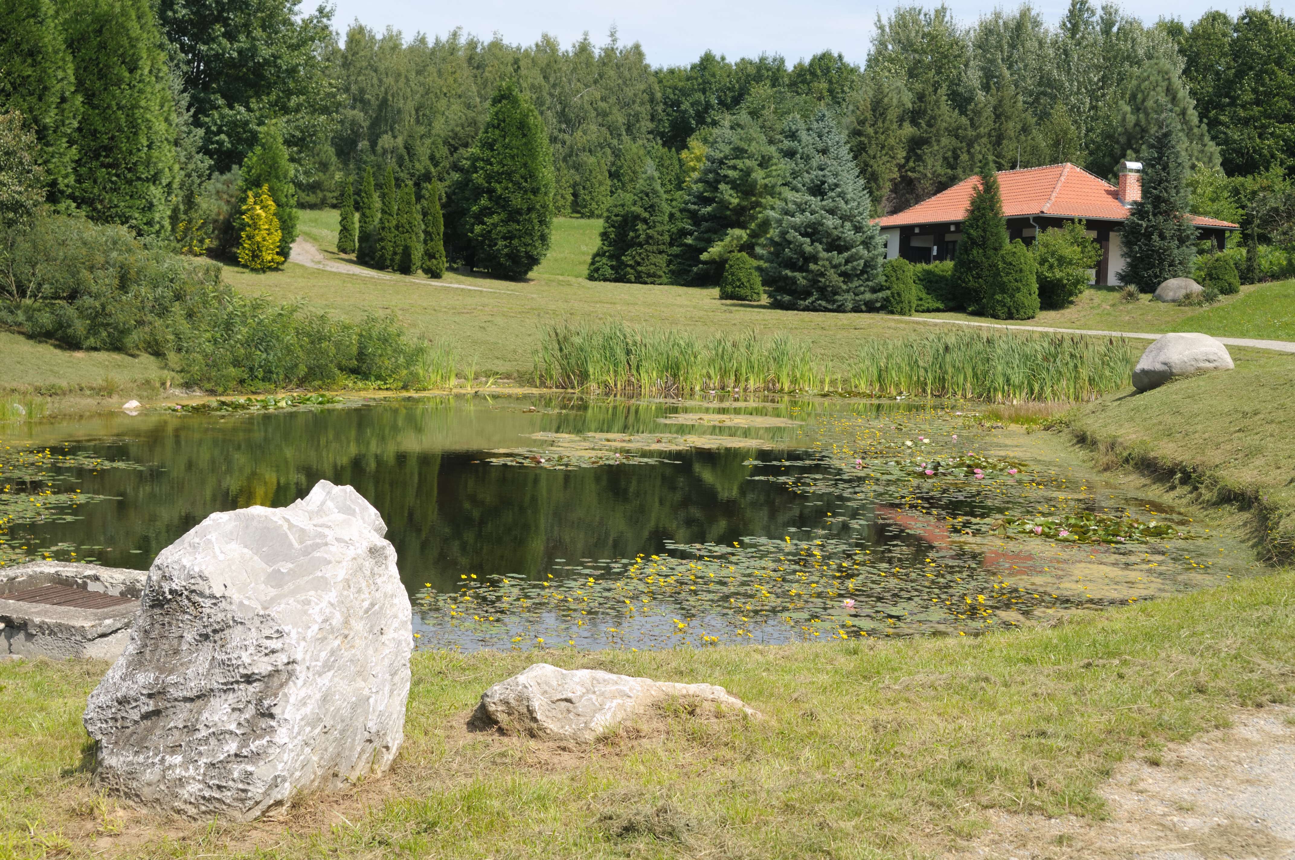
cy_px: 430
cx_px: 648
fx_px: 1509
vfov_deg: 31.8
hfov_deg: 46.4
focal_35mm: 42
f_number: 6.3
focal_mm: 28
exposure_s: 1/200
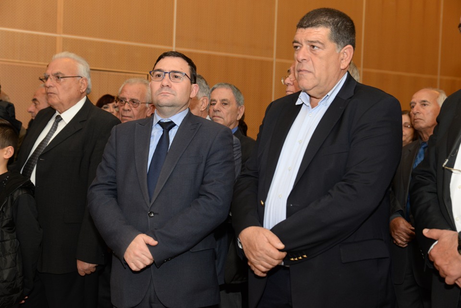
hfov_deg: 41.1
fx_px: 615
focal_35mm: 48
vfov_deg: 28.1
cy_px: 154
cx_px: 230
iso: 1000
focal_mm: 48
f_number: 5
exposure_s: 1/125
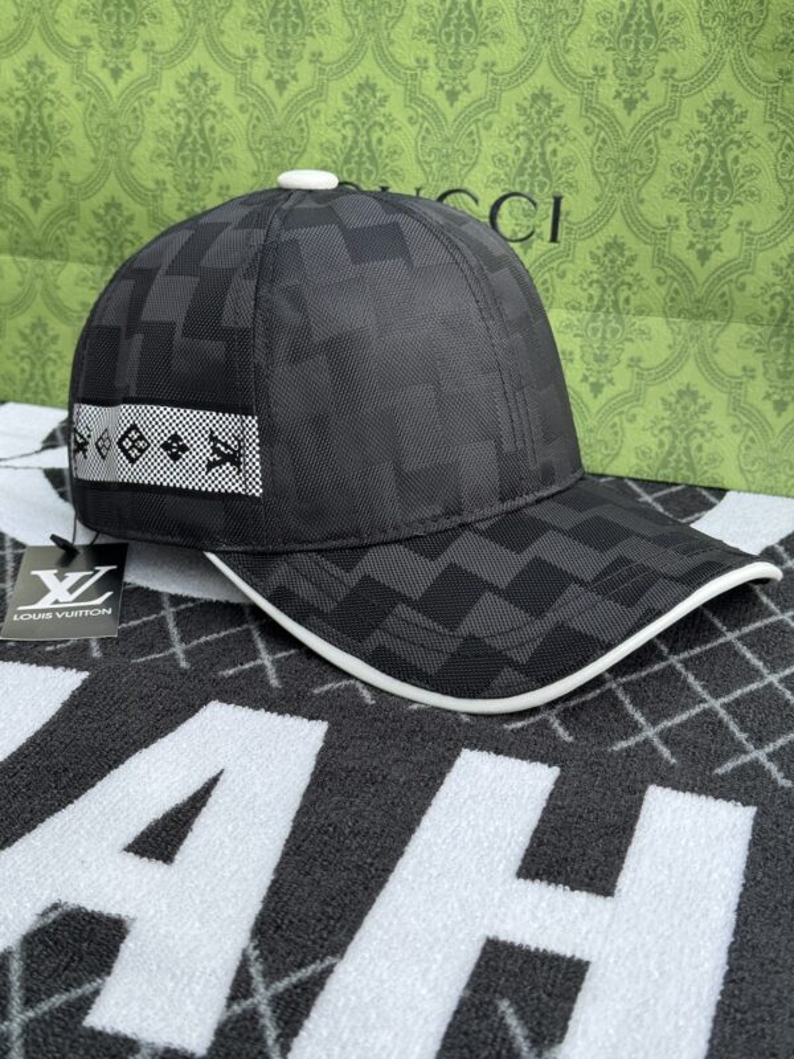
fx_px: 1468
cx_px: 397
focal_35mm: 48
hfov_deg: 30.3
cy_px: 530
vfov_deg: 39.7
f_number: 1.78
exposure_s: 1/980
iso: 64
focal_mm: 6.76
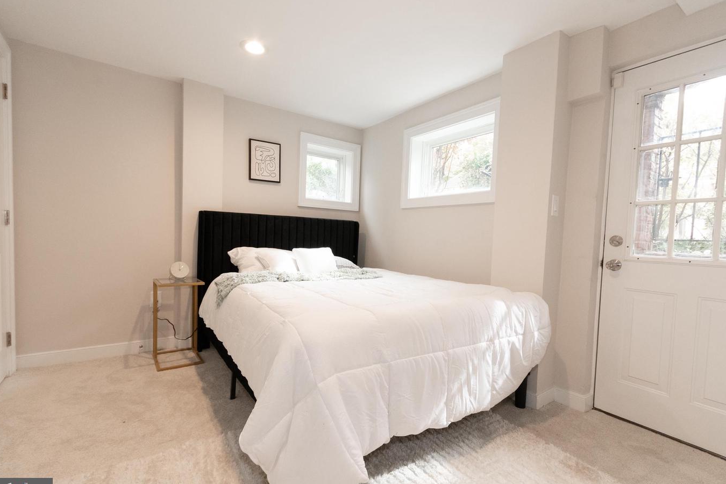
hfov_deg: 96.7
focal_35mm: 16
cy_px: 247
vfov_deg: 73.7
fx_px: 323
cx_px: 356
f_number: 9
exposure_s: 1/80
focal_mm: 10
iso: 2000
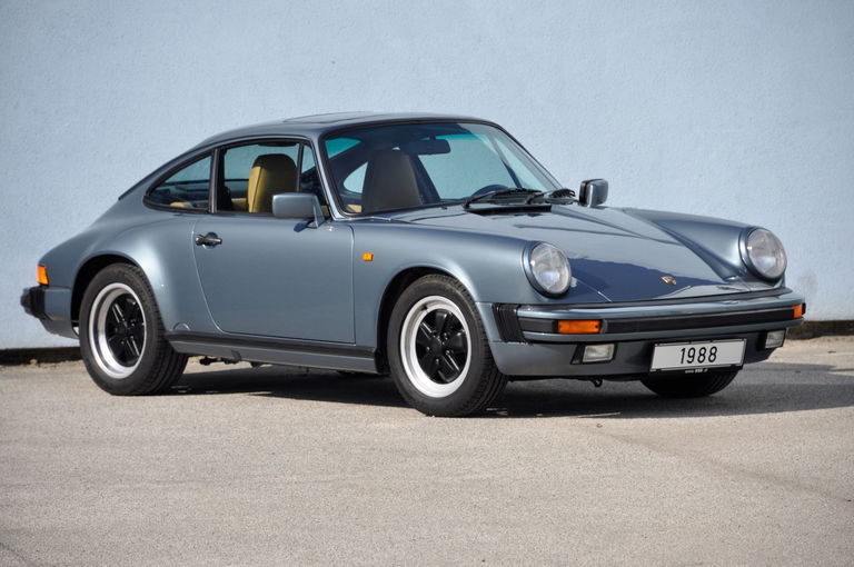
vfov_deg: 6.5
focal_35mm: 210
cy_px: 284
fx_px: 4975
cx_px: 427
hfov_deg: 9.8
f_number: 6
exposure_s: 1/640
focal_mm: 140
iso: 500
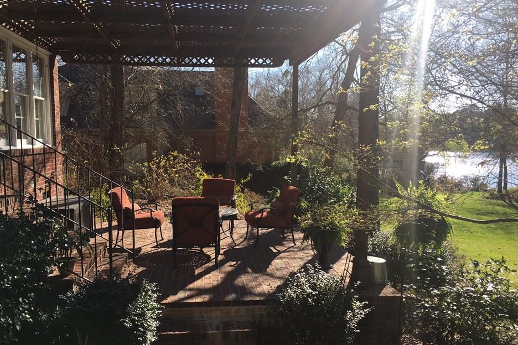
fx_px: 475
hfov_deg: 57.2
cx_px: 245
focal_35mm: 33
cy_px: 196
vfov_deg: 39.9
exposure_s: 1/693
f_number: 2.2
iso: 25
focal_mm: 4.15
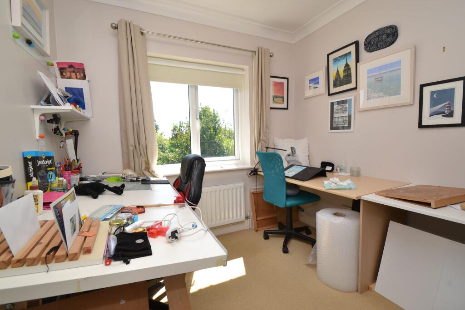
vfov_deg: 77.3
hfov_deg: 100.4
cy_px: 155
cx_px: 232
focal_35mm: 15
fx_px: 194
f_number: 5.6
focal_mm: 10
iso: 160
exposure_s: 1/125
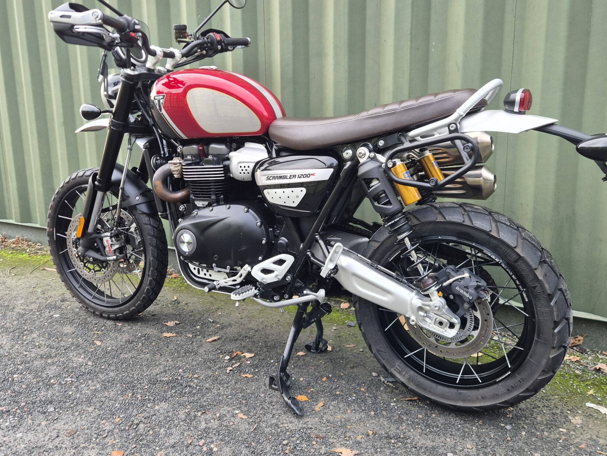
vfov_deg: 49.6
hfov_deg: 63.4
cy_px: 192
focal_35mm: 28
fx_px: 491
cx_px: 312
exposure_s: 1/180
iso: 80
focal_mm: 5.4
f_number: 1.8
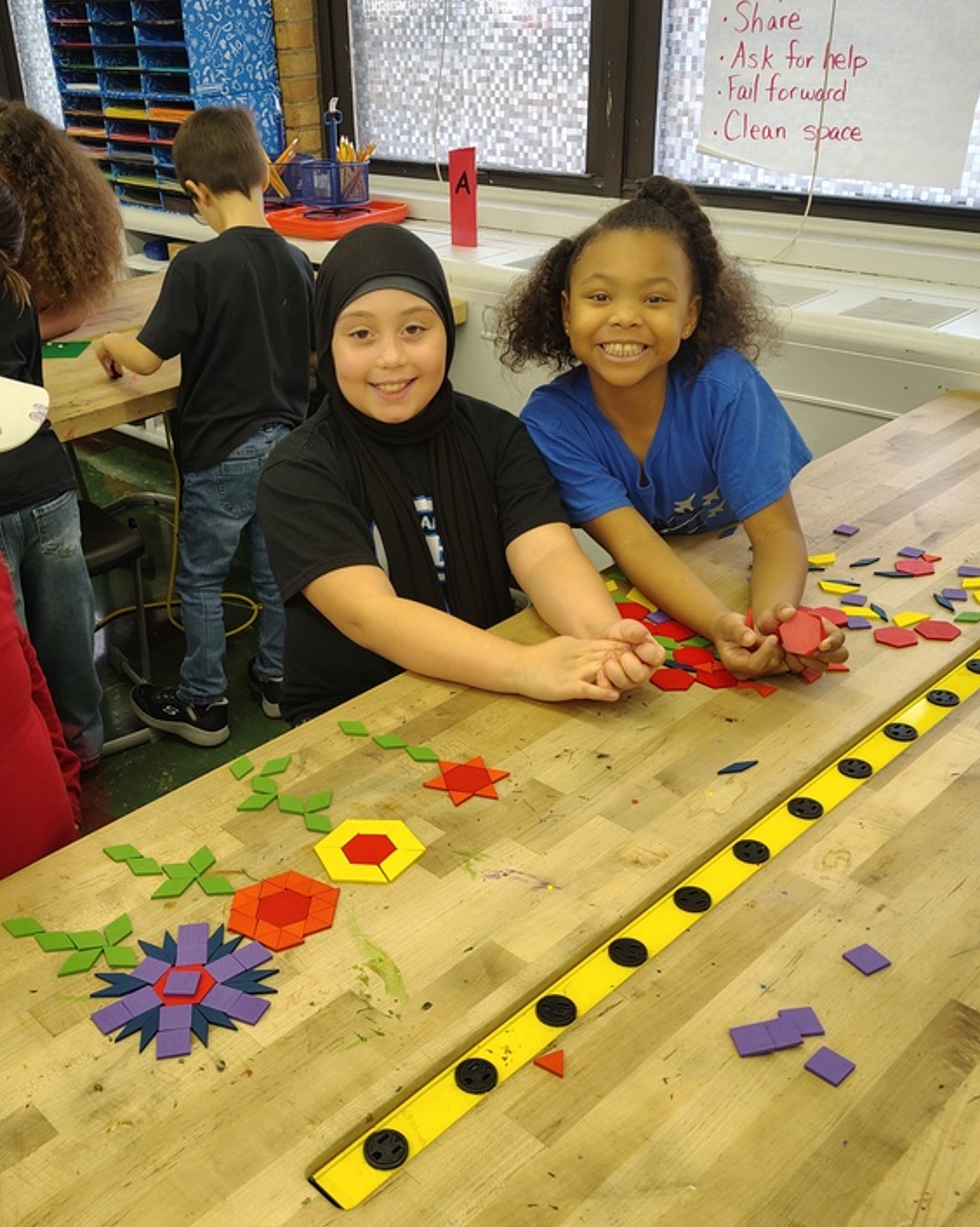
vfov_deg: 52.8
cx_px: 365
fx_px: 1234
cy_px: 681
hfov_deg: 43.0
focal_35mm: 34
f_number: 1.8
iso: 416
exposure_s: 1/120
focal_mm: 5.56
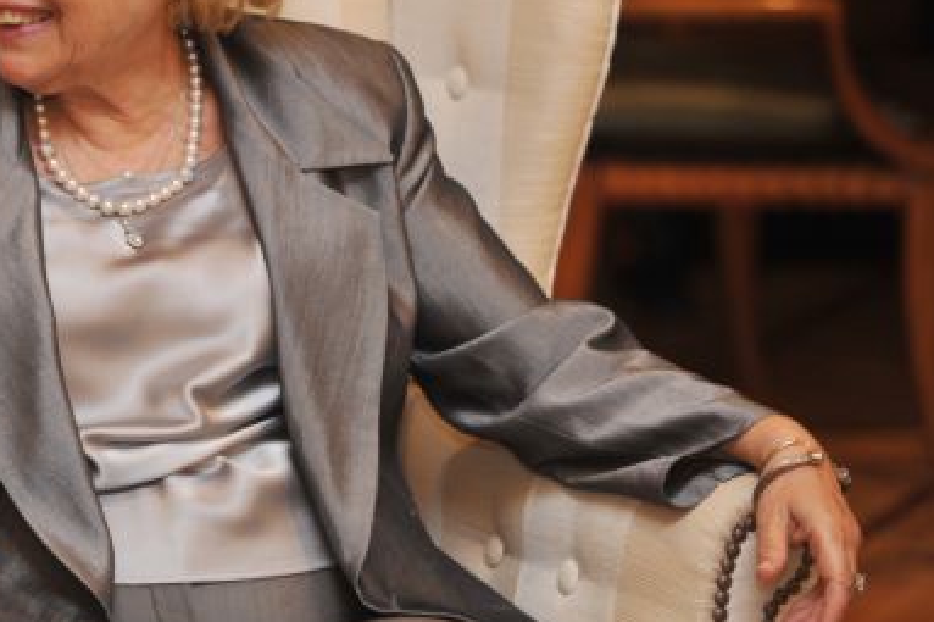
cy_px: 154
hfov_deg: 10.6
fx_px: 5031
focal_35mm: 194
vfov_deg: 7.1
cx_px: 246
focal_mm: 116
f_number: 2.8
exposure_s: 1/250
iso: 1000
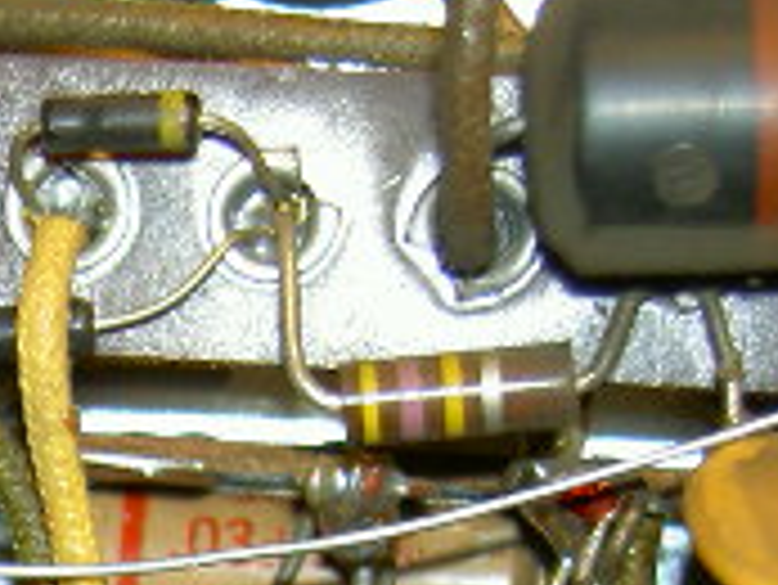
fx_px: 3239
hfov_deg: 13.0
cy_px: 981
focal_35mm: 144
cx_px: -373
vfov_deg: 9.9
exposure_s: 1/59.5
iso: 100
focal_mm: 8
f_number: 2.8
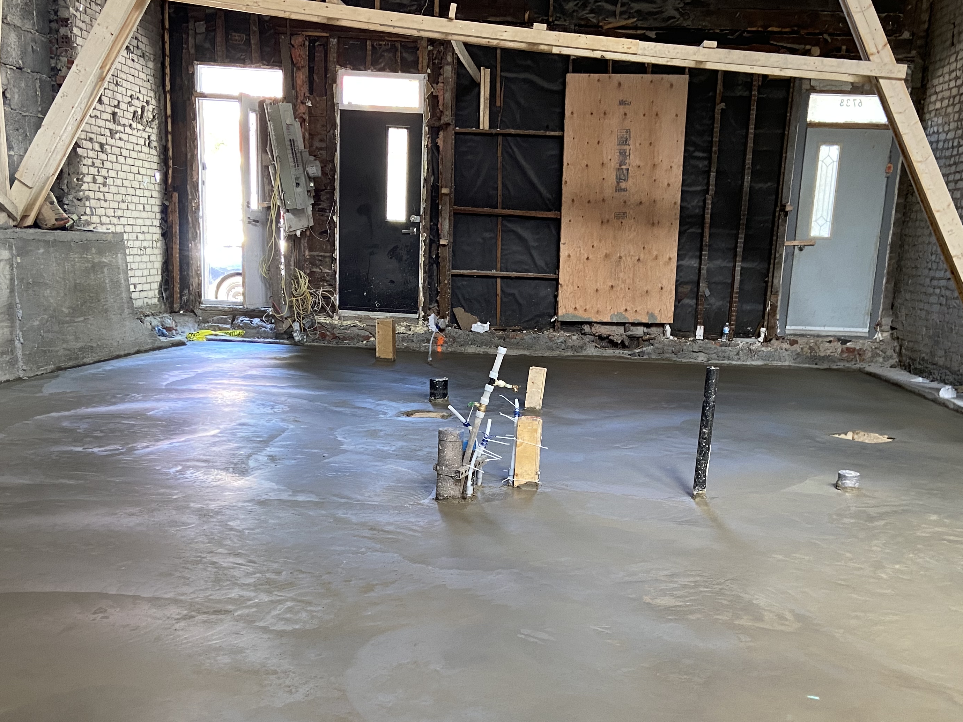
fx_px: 1057
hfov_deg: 49.0
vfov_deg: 37.3
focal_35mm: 38
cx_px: 501
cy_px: 482
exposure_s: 1/60
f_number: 1.8
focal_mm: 4.25
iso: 160
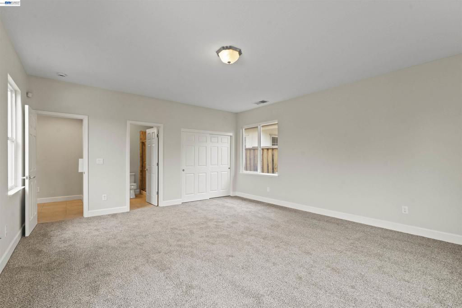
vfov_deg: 73.8
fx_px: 205
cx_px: 231
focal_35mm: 16
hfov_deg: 96.7
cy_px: 154
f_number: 9
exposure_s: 1/2
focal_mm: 16
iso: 2500
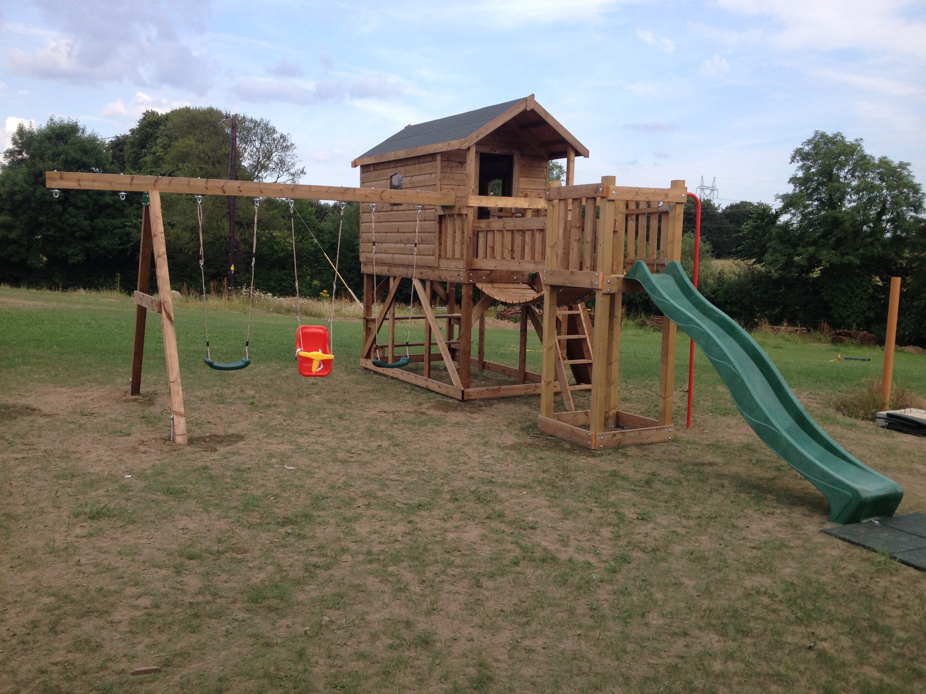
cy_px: 347
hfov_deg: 52.6
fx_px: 936
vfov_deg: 40.7
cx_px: 463
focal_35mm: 35
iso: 50
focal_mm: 4.28
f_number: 2.4
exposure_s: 1/699
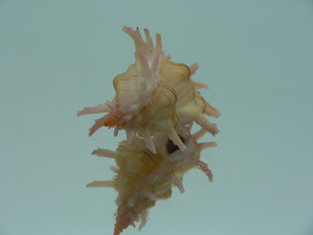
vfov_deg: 37.7
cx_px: 148
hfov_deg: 49.0
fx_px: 344
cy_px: 114
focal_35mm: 38
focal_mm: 4.6
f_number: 2.8
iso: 80
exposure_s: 1/60
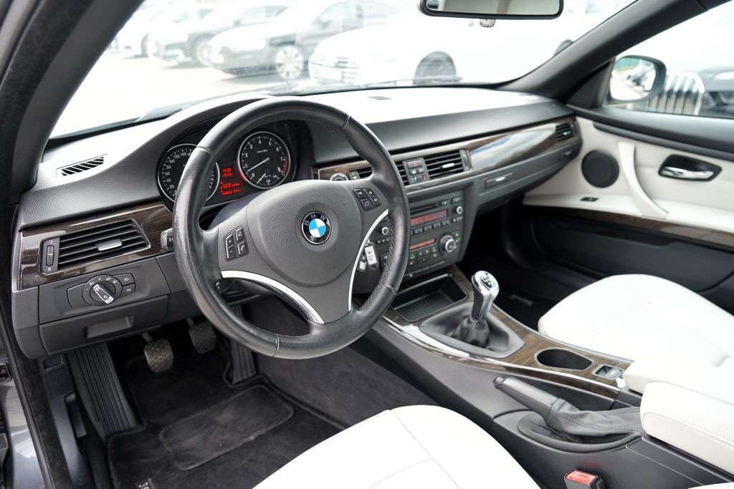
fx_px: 489
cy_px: 244
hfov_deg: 73.7
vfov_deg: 53.1
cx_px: 367
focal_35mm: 24
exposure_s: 1/60
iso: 100
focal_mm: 24
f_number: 4
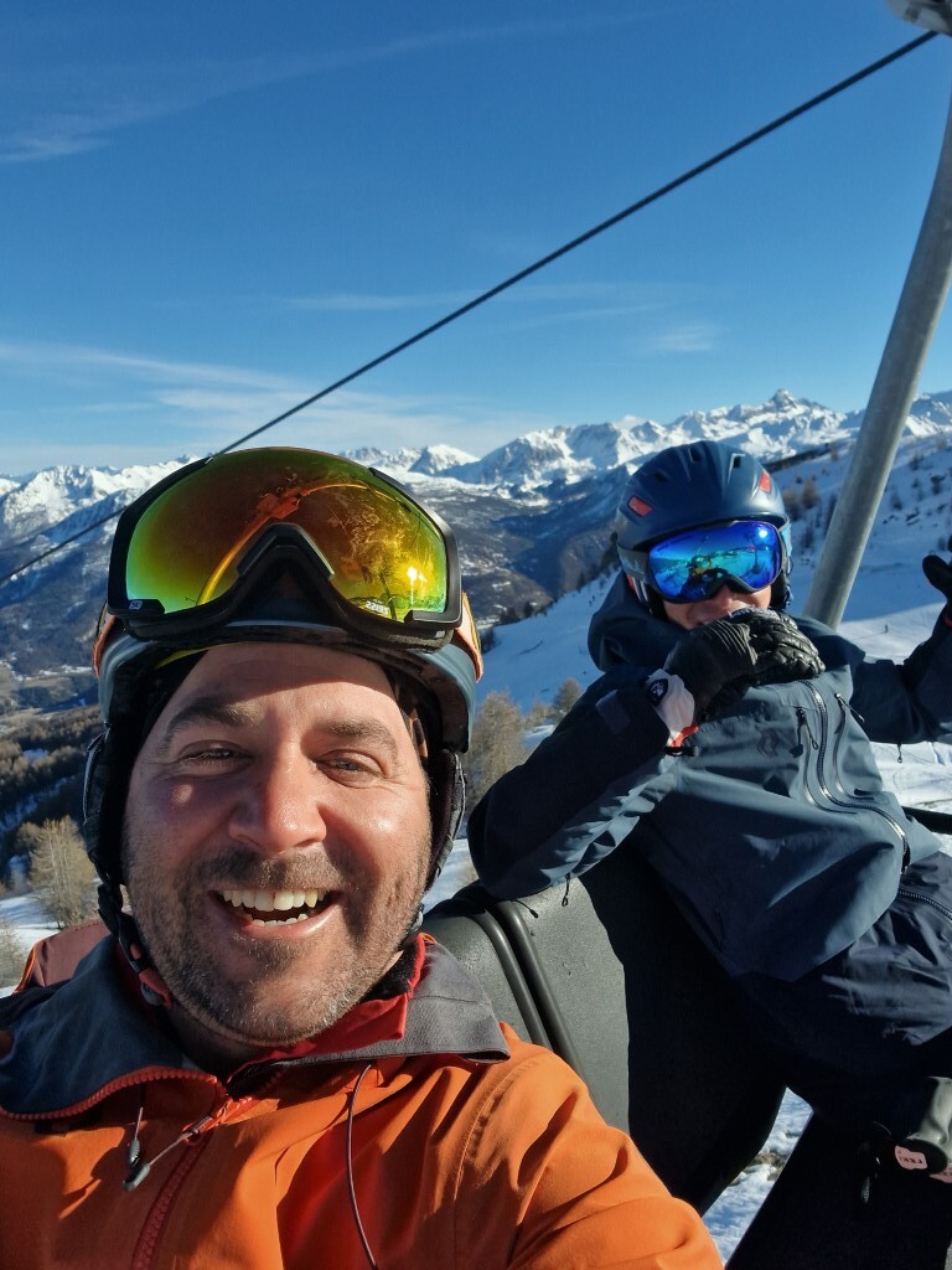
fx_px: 917
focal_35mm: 25
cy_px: 635
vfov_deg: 69.4
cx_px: 476
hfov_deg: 54.9
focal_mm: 3.3
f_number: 2.2
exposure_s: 1/2616
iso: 50
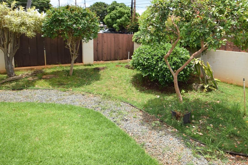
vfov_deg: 56.5
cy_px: 61
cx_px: 156
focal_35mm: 22
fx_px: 152
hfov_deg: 77.1
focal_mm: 10
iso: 100
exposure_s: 1/200
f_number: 8
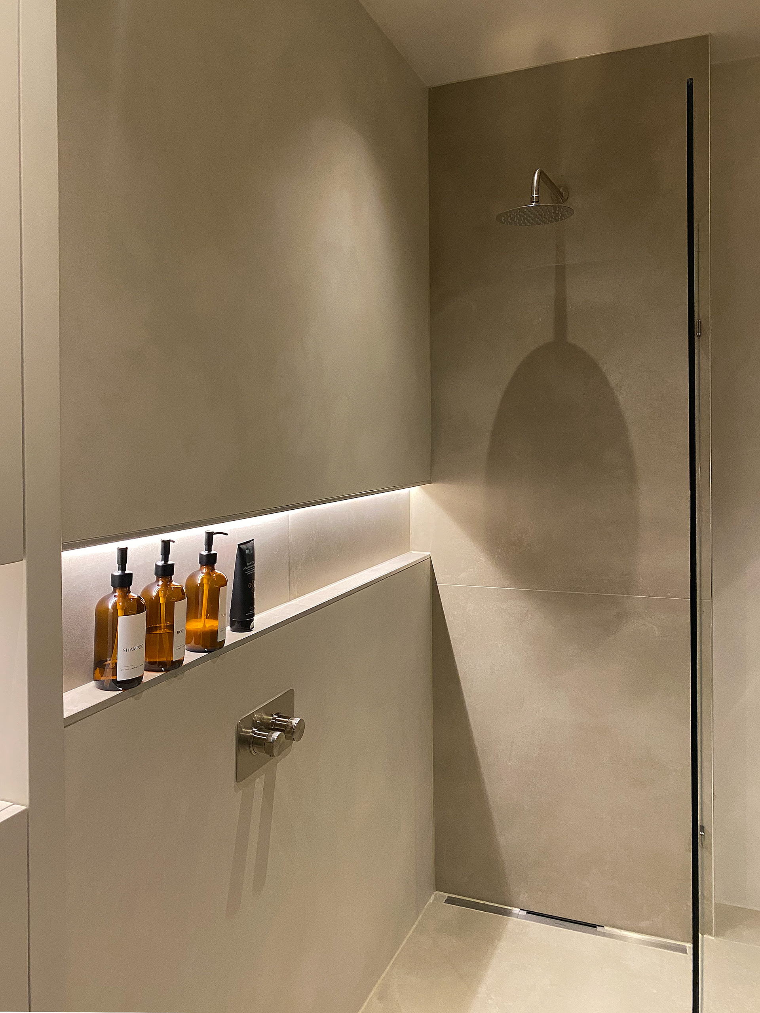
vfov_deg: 67.3
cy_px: 506
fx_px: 761
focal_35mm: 26
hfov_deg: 53.1
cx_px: 380
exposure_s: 1/50
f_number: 1.8
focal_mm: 4.2
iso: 250
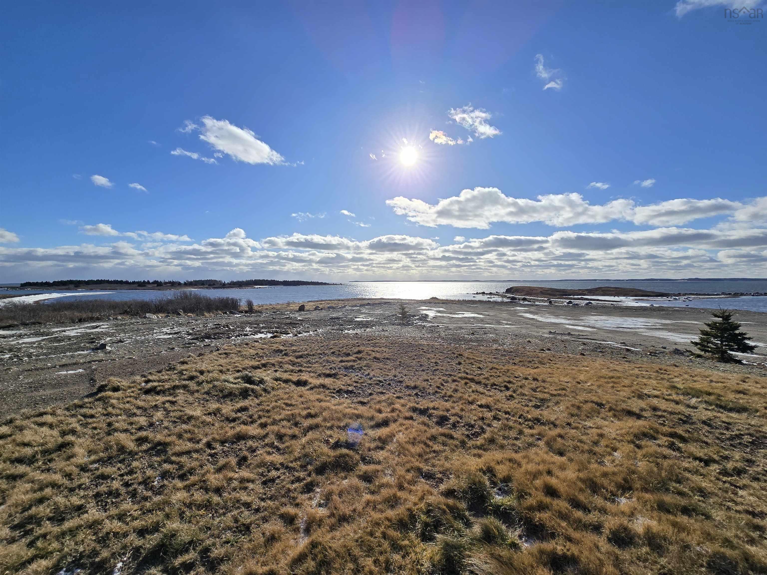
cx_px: 384
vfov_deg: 89.9
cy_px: 288
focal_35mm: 13
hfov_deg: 106.2
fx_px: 288
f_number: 2.2
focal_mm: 2.2
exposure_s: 1/6151
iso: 50
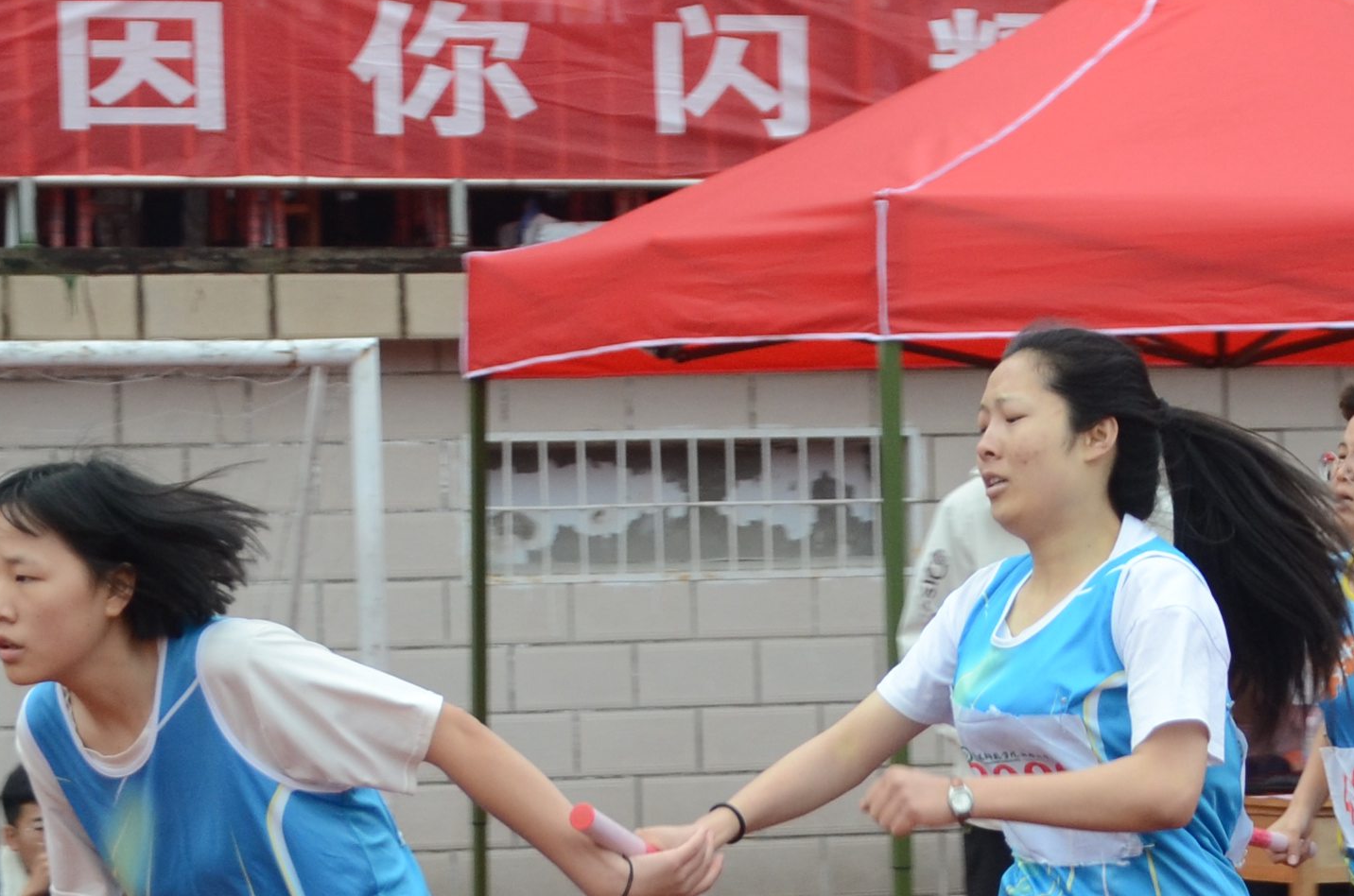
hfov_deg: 11.4
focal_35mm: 181
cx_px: 920
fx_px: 6782
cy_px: 715
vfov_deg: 7.6
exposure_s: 1/320
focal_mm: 35
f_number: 4.5
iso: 280
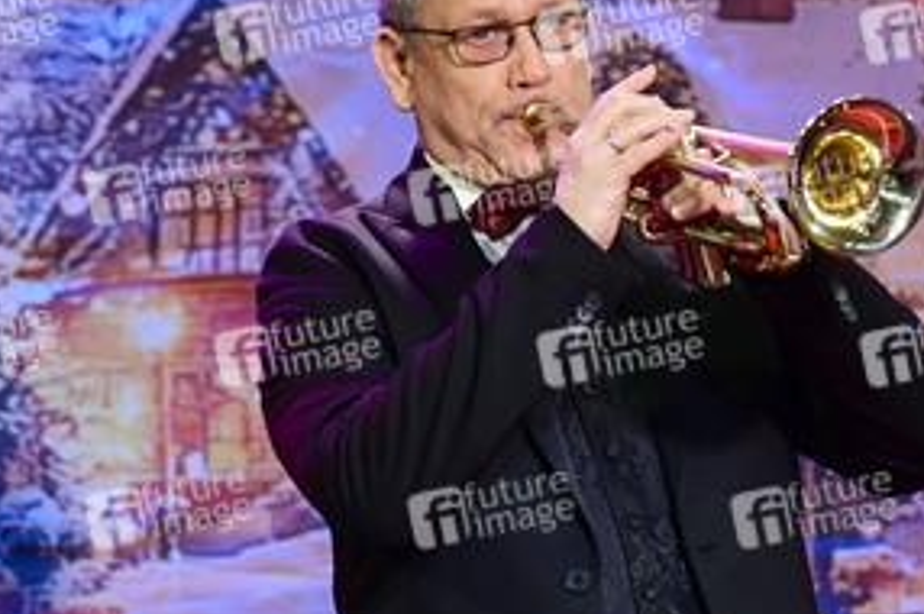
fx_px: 8076
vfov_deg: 4.4
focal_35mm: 315
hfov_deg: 6.5
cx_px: 535
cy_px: 268
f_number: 4
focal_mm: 200
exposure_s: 1/400
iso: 2000
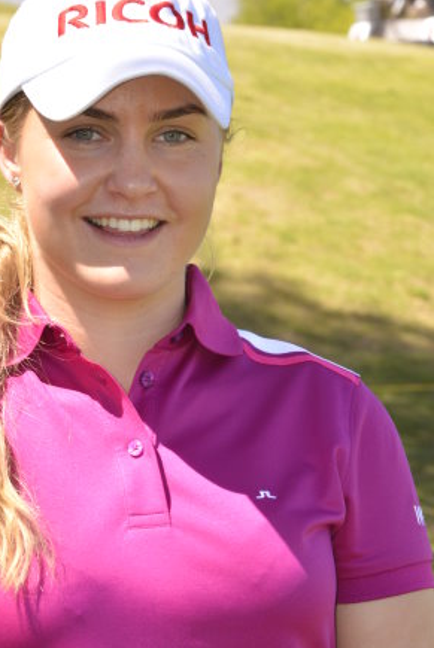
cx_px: 160
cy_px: 275
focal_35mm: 179
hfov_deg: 7.7
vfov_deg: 11.5
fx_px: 3229
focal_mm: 130
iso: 640
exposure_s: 1/125
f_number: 22
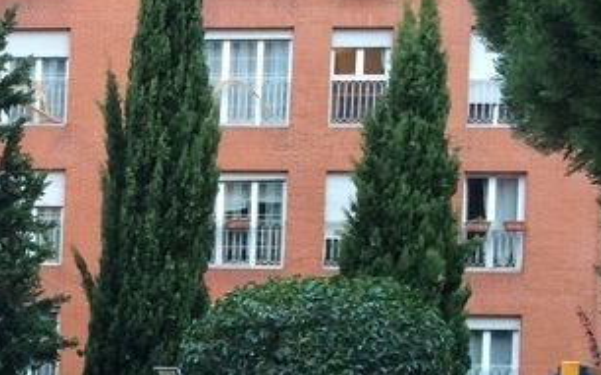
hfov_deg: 18.5
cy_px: 477
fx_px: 1686
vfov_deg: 12.3
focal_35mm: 103
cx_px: -222
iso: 50
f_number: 2.2
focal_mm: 4.15
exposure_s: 1/30
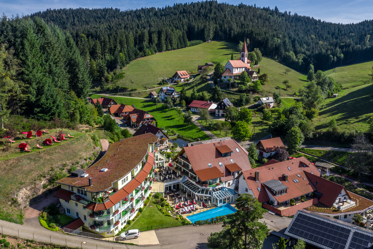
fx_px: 290
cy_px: 124
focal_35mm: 28
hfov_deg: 65.5
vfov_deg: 46.4
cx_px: 186
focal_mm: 10.26
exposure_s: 1/240
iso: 100
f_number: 8
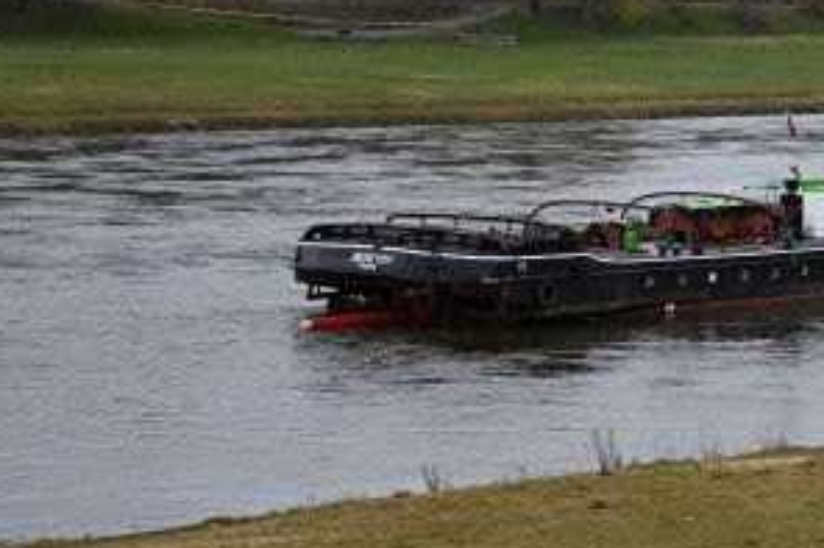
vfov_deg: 8.0
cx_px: 1033
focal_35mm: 171
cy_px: 192
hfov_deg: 11.7
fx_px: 3918
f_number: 4.8
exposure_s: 1/640
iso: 400
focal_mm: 45
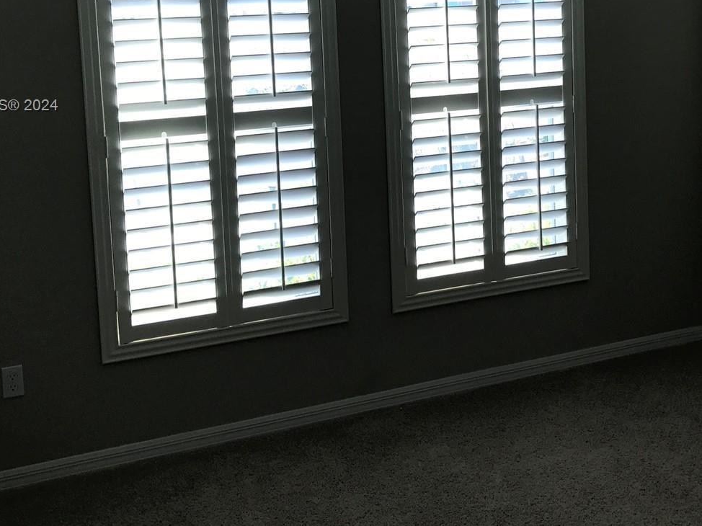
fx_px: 933
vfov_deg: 30.7
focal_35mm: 46
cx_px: 404
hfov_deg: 41.1
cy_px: 107
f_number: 1.8
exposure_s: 1/121
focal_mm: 3.99
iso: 20
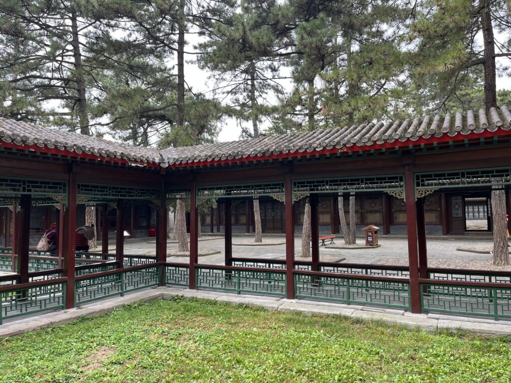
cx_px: 256
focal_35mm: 26
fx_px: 384
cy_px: 192
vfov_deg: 53.1
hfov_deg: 67.3
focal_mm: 5.1
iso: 32
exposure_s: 1/129
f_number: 1.6
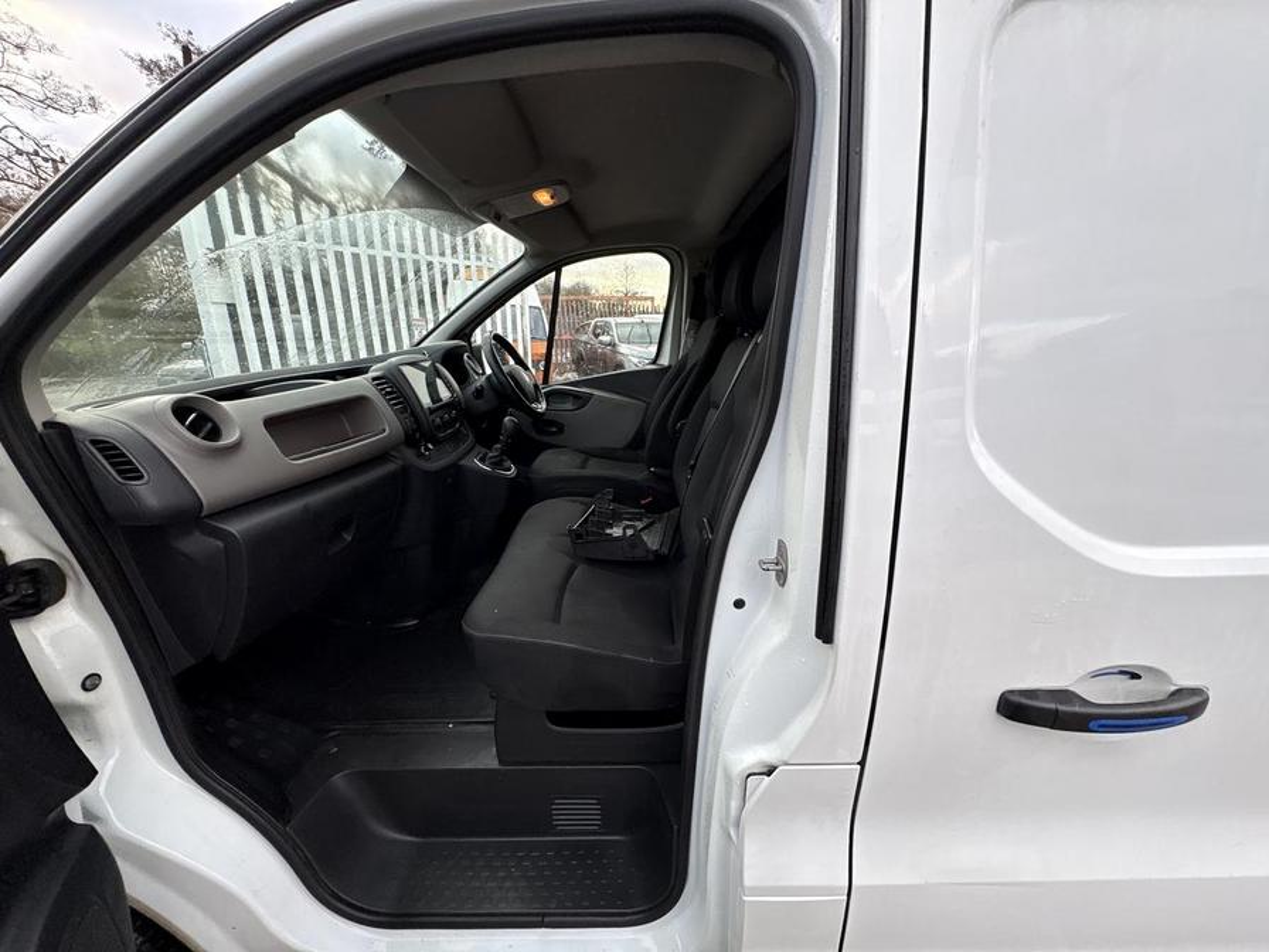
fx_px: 513
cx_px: 634
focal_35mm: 14
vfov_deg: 85.7
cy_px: 476
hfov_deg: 102.1
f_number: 2.2
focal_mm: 2.22
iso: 64
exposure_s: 1/99
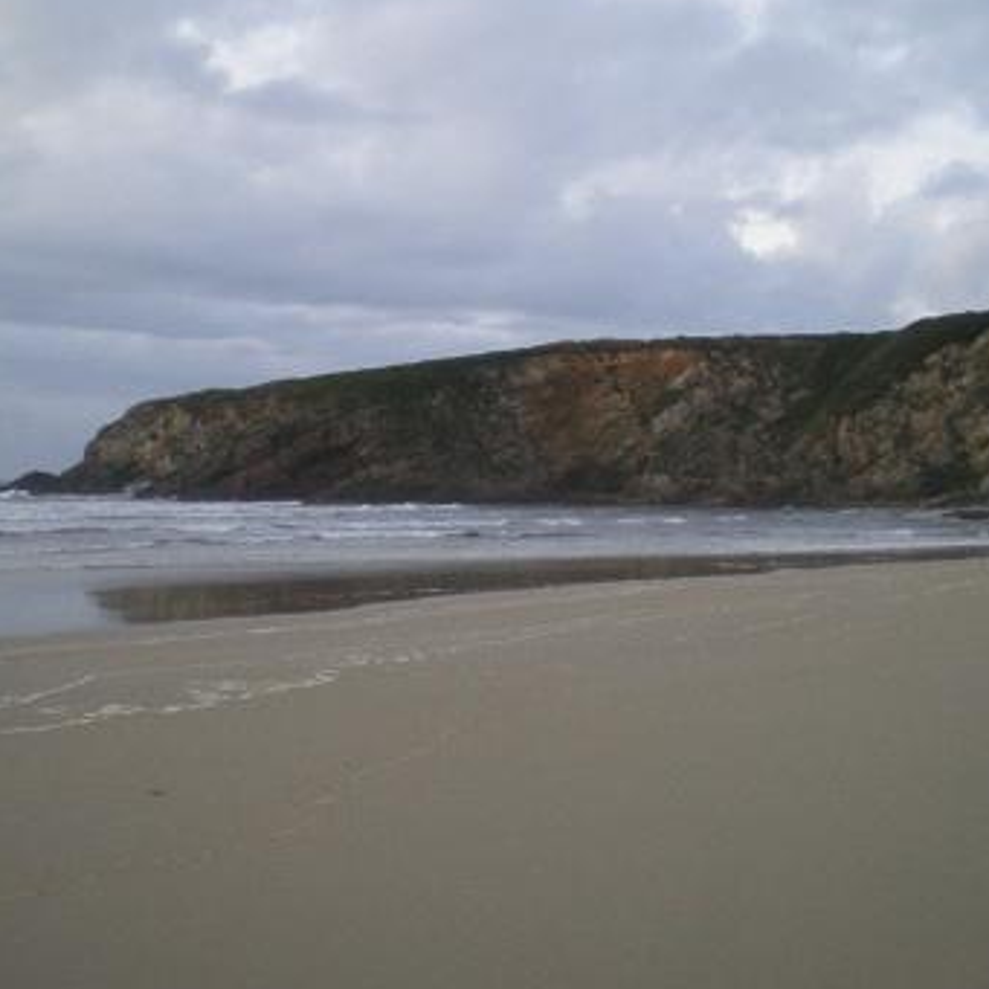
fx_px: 1681
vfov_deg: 32.8
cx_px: 548
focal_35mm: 52
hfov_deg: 32.8
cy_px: 542
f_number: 3.1
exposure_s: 1/40
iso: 400
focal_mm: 6.3
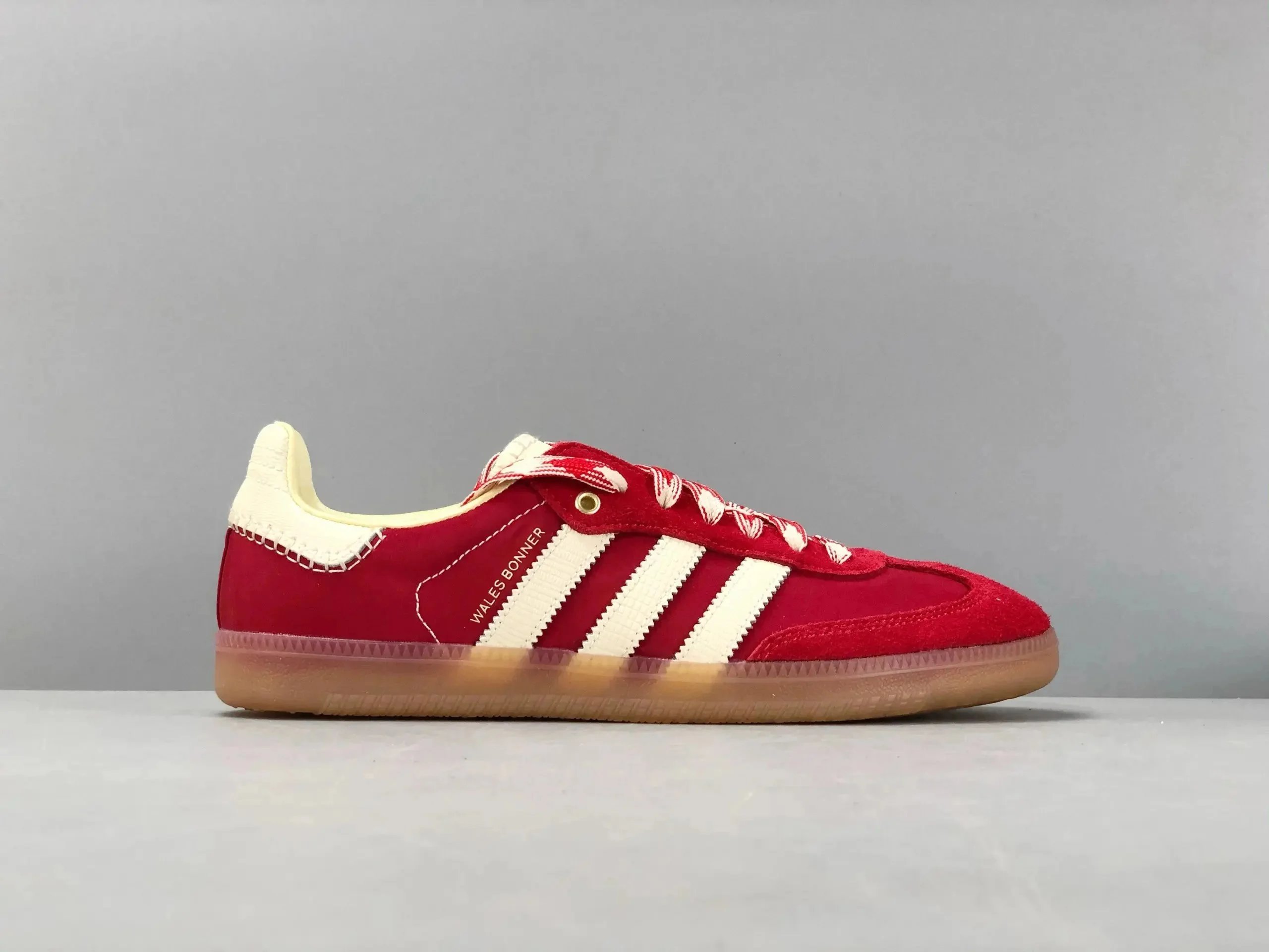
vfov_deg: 28.0
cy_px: 476
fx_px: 1906
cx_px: 634
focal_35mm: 52
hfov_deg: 36.8
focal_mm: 6
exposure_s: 1/50
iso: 64
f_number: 2.4
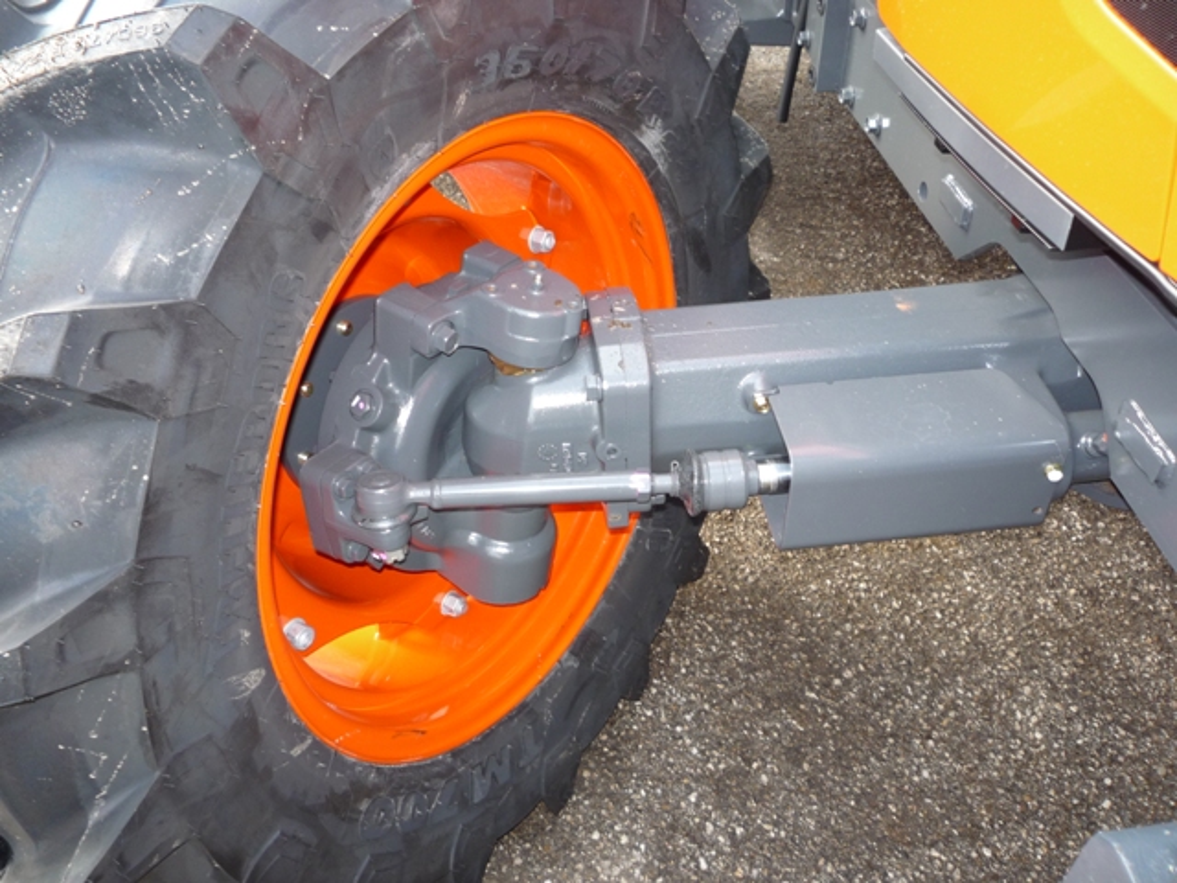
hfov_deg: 60.0
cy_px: 442
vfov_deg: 46.8
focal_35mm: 30
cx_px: 588
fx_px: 1020
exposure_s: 1/30
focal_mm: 5.2
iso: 100
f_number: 3.3
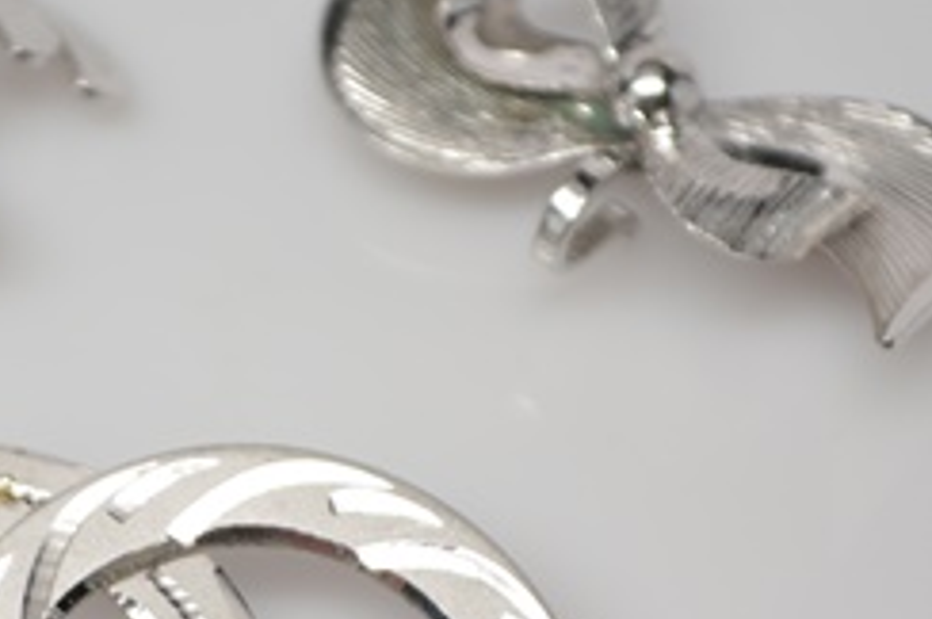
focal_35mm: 203
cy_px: 669
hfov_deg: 10.1
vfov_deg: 6.7
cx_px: 256
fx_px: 5254
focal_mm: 55
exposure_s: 1/15
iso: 200
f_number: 5.6
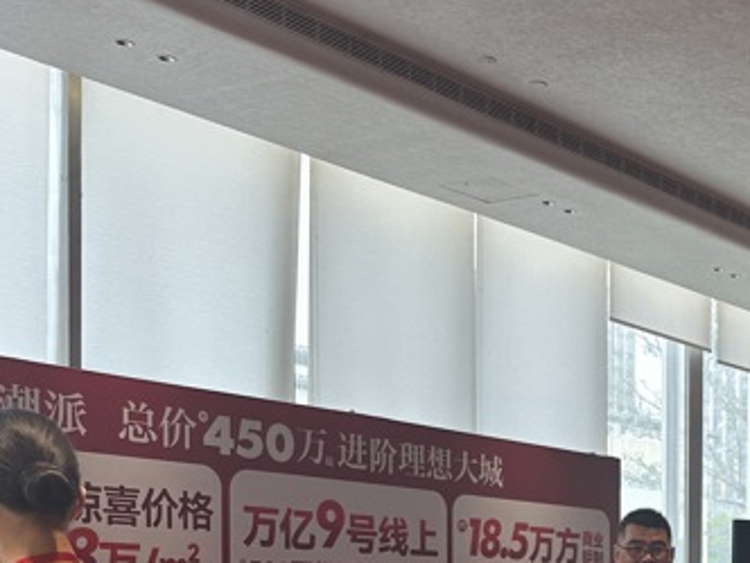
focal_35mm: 65
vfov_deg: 21.1
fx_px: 1408
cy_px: 666
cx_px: 870
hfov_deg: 26.8
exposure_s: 1/121
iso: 64
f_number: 1.78
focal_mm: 6.86
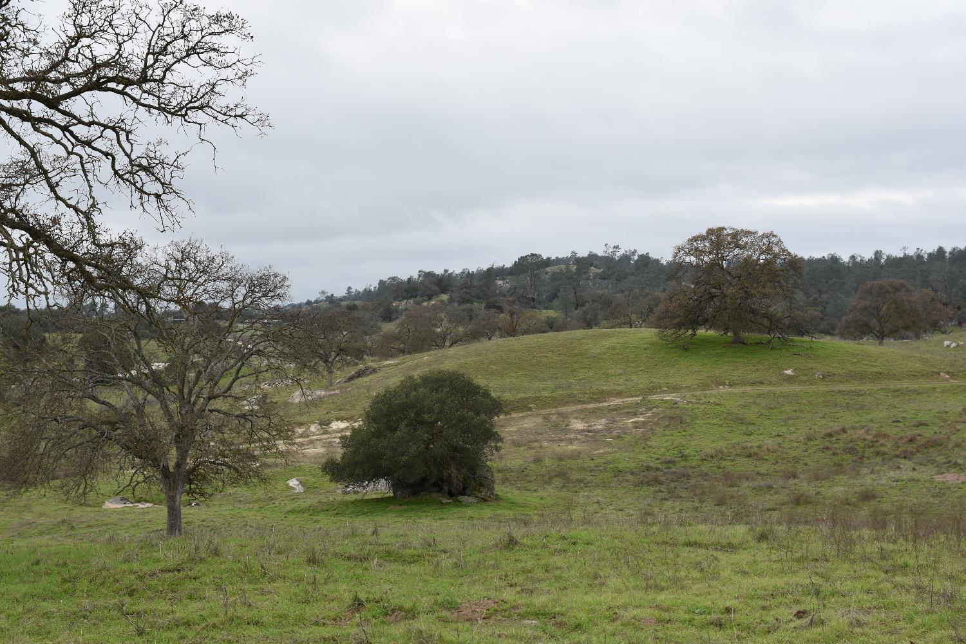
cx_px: 483
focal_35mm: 52
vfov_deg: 25.8
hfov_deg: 37.9
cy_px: 322
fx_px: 1409
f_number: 5.6
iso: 100
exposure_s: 1/250
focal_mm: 35
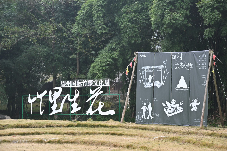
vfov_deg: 19.5
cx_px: 114
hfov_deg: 28.8
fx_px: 441
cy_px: 76
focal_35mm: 70
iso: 640
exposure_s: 1/250
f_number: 6
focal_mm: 70
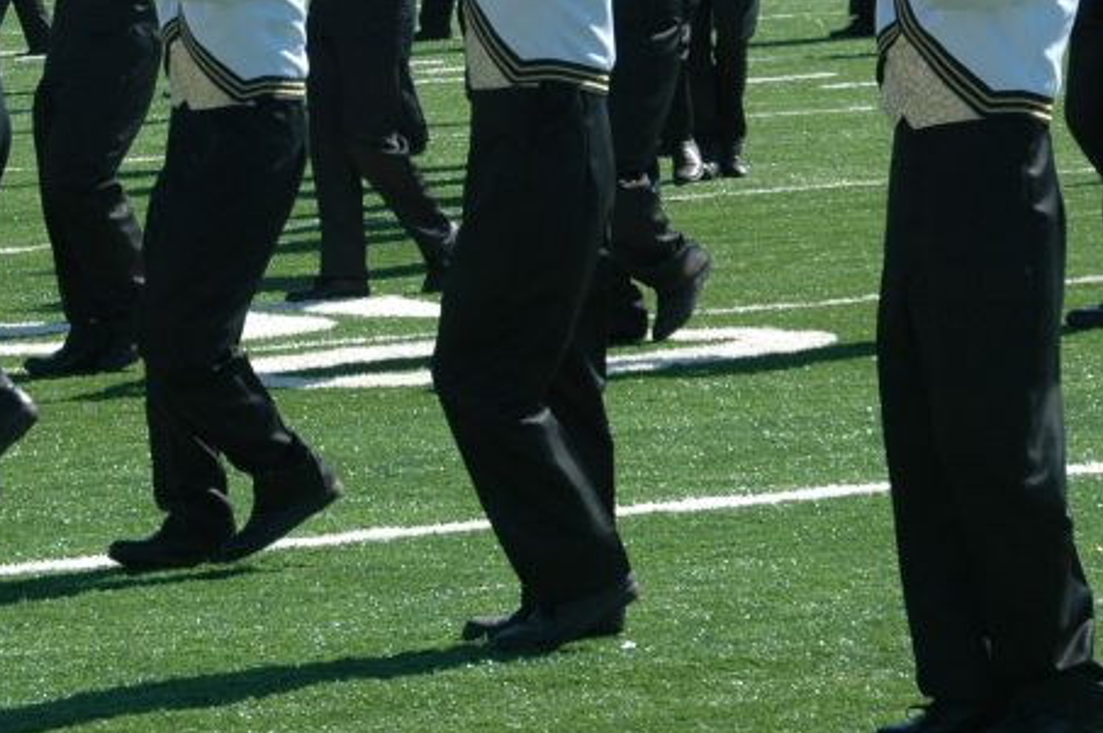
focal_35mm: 254
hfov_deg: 8.1
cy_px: -32
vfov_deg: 5.4
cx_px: 129
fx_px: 7778
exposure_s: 1/320
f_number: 9
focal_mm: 75
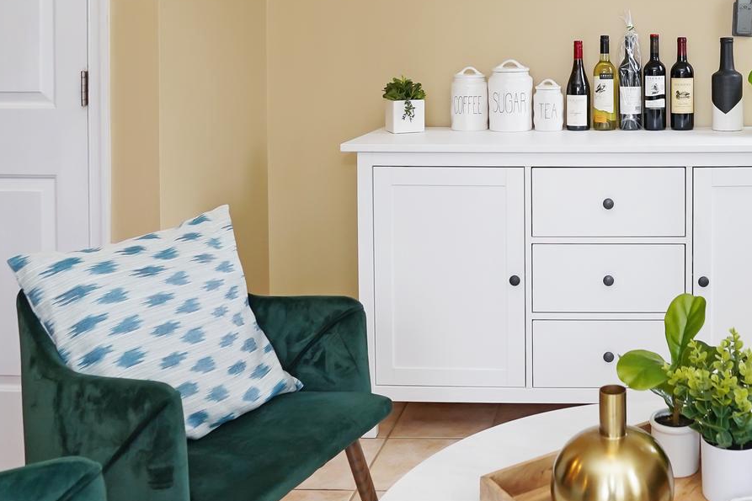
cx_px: 611
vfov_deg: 32.7
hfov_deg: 46.7
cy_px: 64
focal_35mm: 39
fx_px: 814
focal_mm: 17
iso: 1250
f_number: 4
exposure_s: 1/160
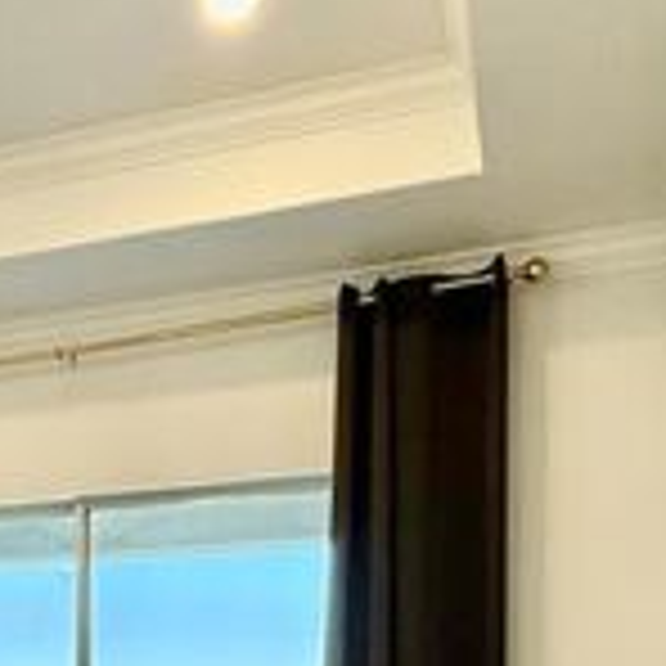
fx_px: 1284
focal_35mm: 59
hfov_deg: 27.2
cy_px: 792
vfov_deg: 26.1
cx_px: -20
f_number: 2.2
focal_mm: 2.22
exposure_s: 1/120
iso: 100
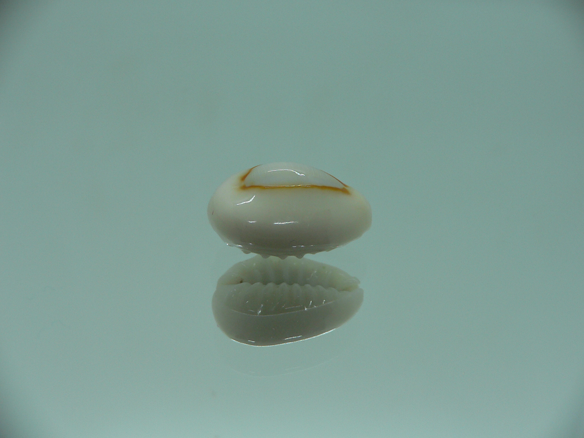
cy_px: 219
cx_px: 292
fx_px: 590
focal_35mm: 35
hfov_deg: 52.6
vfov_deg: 40.7
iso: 80
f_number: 2.8
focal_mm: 4.6
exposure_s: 1/80
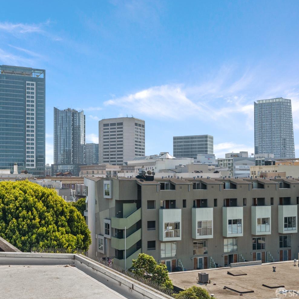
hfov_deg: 41.2
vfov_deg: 41.9
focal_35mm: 40
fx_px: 391
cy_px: 149
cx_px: 96
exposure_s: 1/1000
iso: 200
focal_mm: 21
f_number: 9
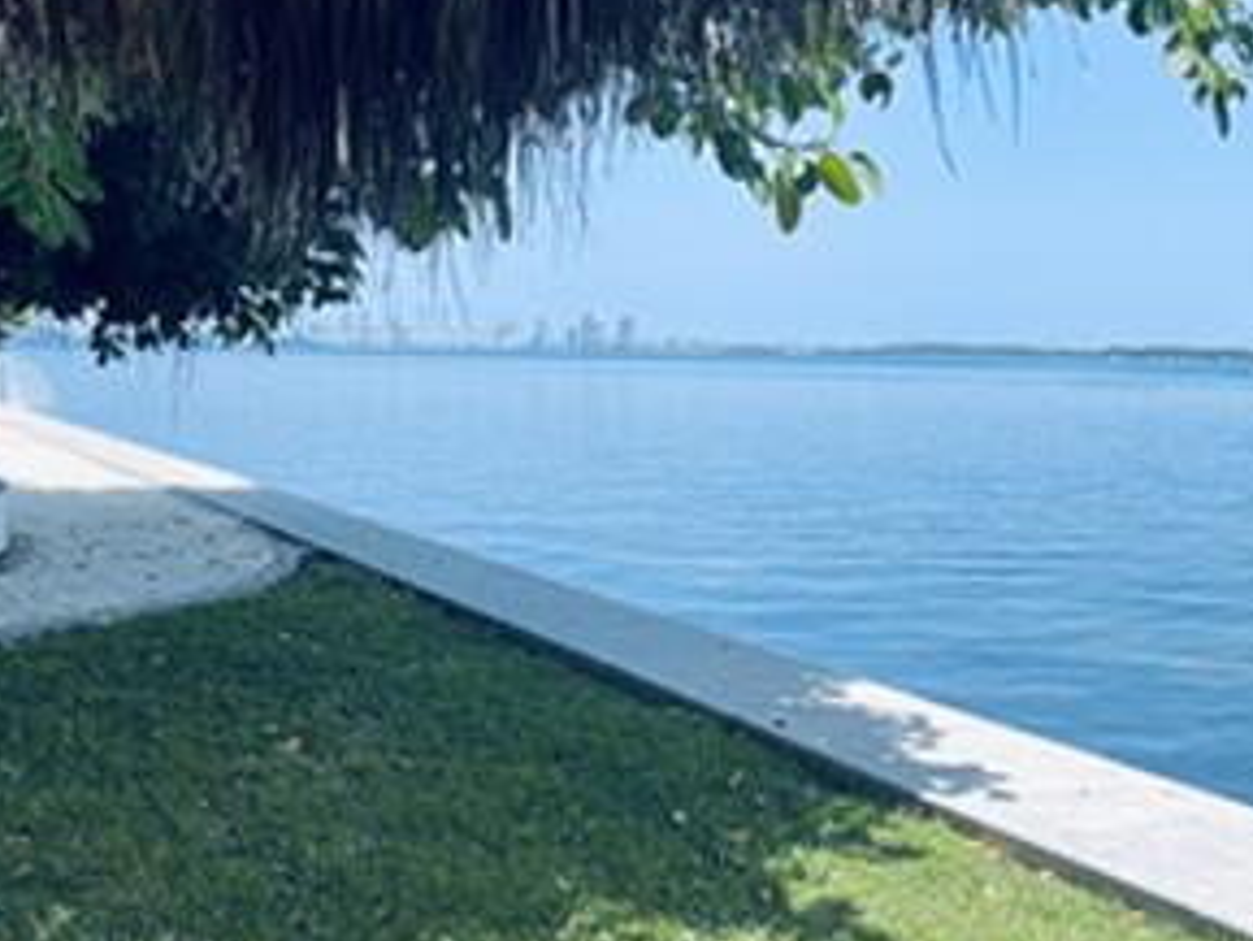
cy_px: 451
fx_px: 1304
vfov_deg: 39.7
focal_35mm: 36
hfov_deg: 51.2
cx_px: 555
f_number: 1.6
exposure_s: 1/2545
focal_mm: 5.1
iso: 32
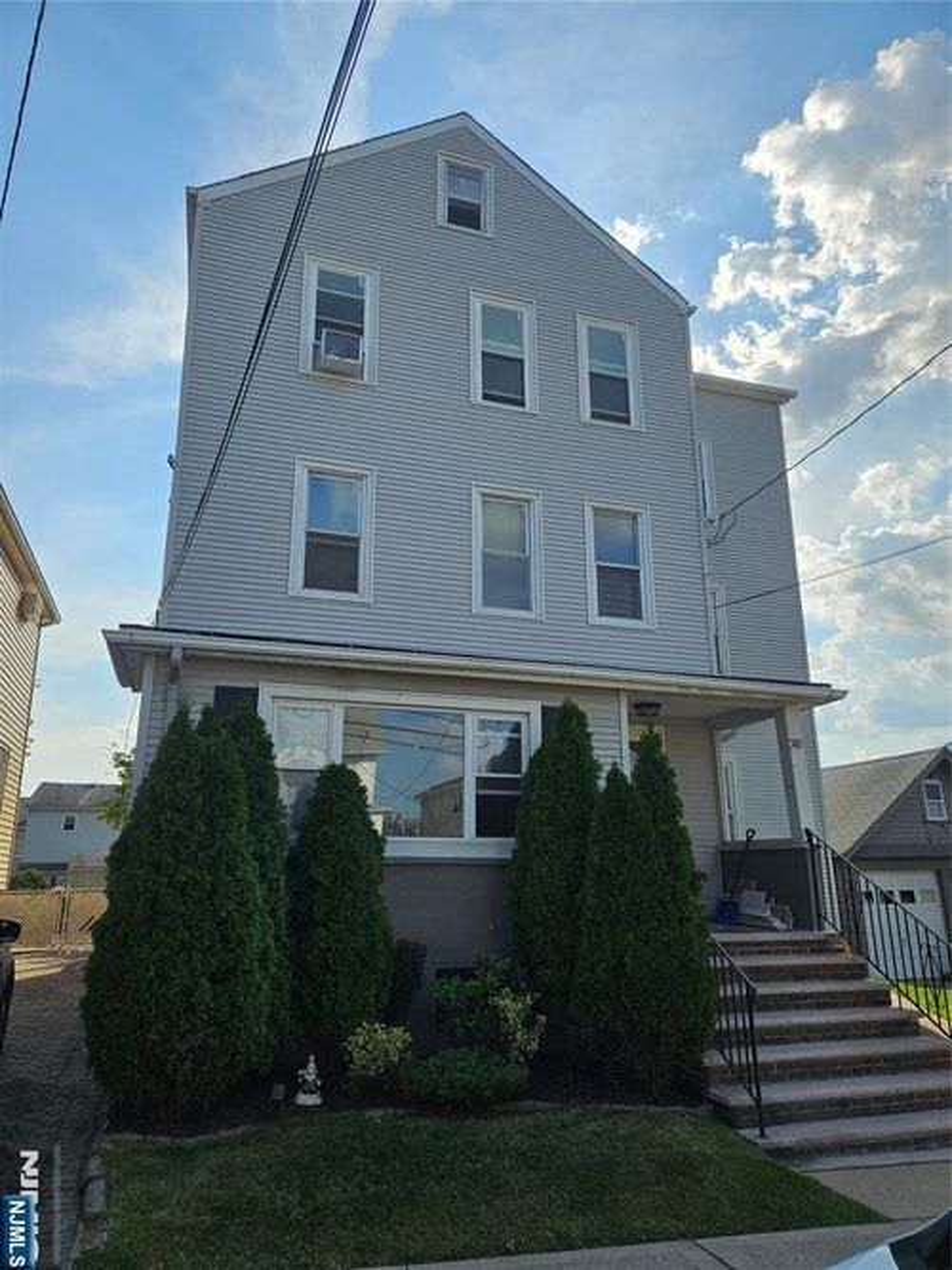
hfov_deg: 58.9
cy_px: 635
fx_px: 844
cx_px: 476
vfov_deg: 73.9
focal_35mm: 23
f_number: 1.8
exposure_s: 1/2283
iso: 25
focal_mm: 5.4
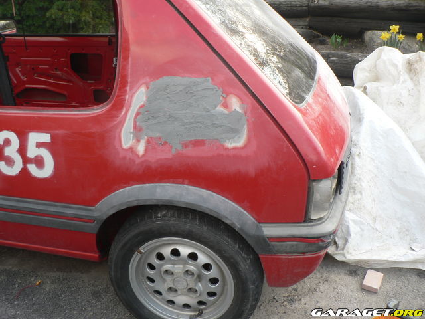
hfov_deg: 51.4
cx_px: 212
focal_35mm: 36
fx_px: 442
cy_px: 160
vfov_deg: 39.7
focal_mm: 6
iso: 80
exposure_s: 1/100
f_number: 2.8
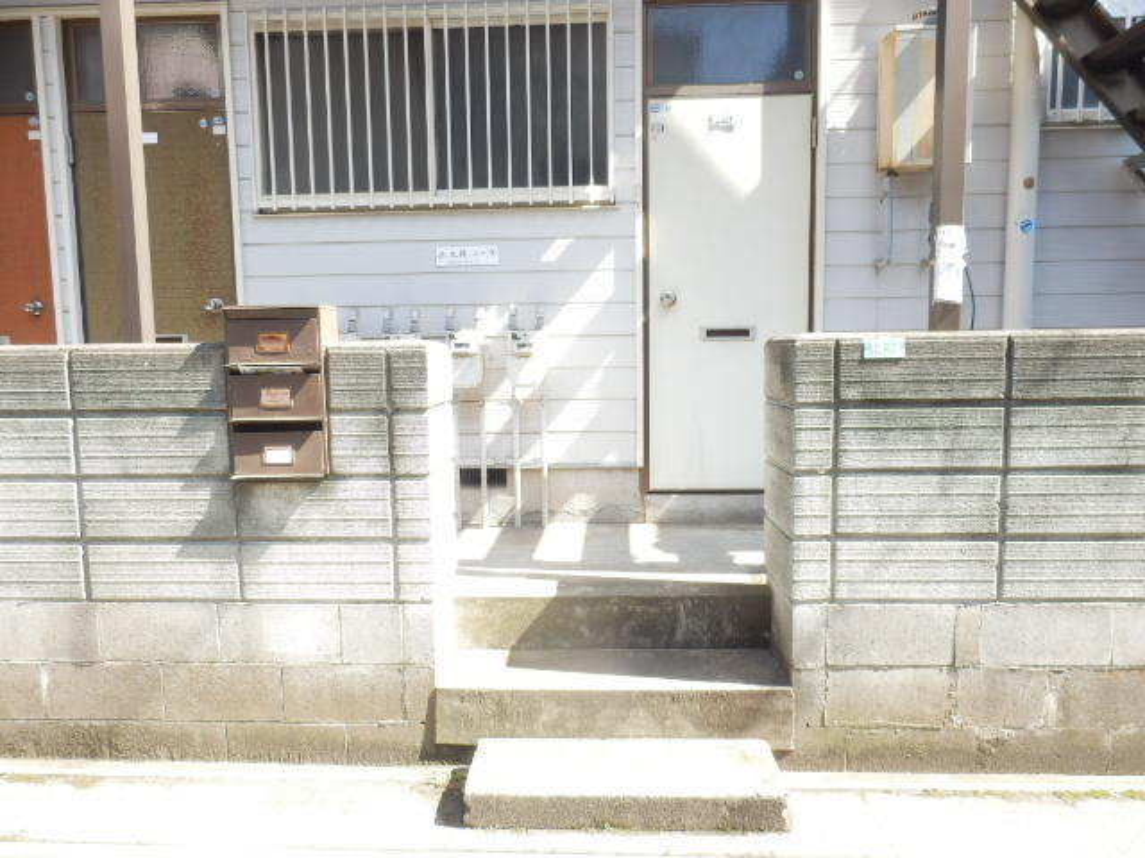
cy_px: 429
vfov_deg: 56.8
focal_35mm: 24
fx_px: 794
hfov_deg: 71.6
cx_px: 572
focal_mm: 4.2
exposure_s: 1/125
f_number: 3
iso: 80
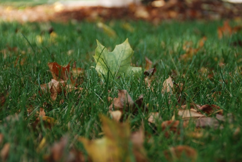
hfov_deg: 18.9
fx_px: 728
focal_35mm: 108
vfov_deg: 12.7
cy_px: 81
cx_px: 121
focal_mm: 72
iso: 200
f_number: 5.6
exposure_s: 1/250
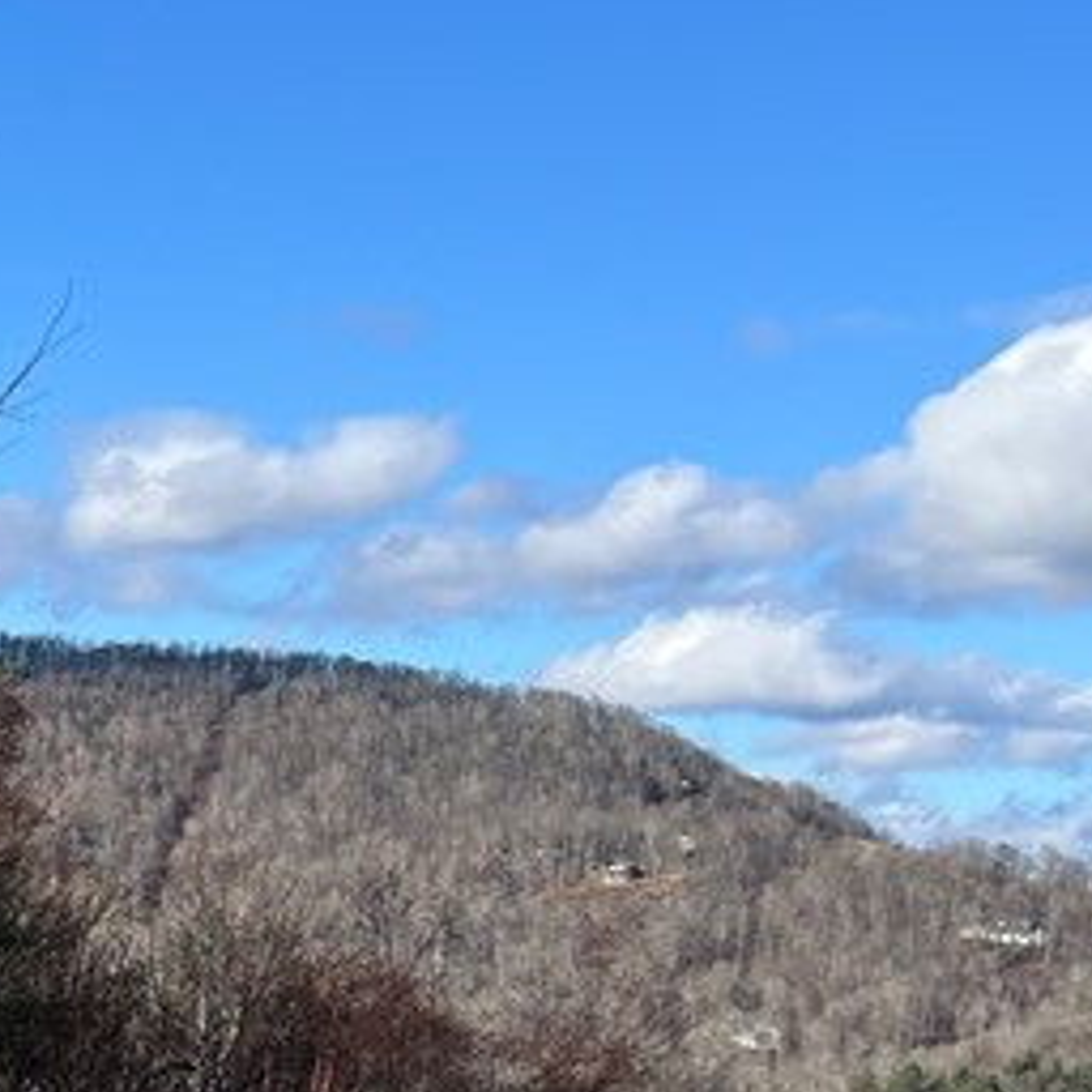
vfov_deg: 18.8
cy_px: 772
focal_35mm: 92
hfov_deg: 16.2
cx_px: -819
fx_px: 3284
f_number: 1.6
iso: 50
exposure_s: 1/1890
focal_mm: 5.1
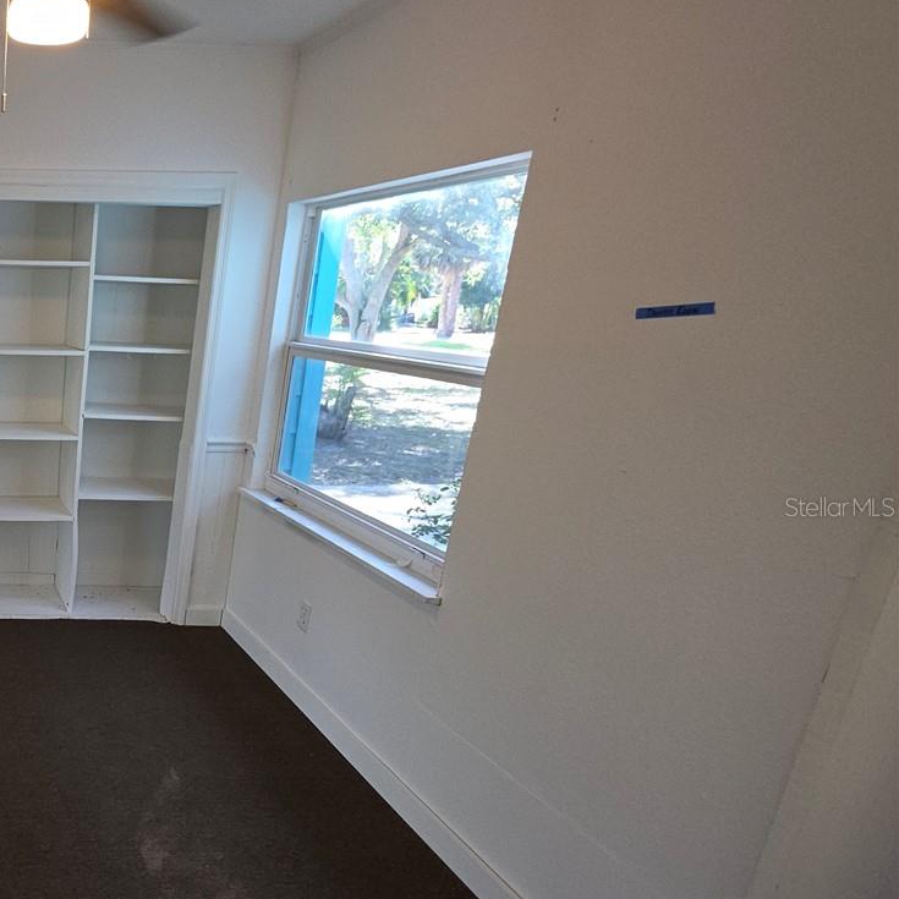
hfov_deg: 47.0
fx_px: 735
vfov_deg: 62.7
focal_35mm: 25
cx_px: -78
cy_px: 506
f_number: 1.9
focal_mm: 2.2
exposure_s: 1/60
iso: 50
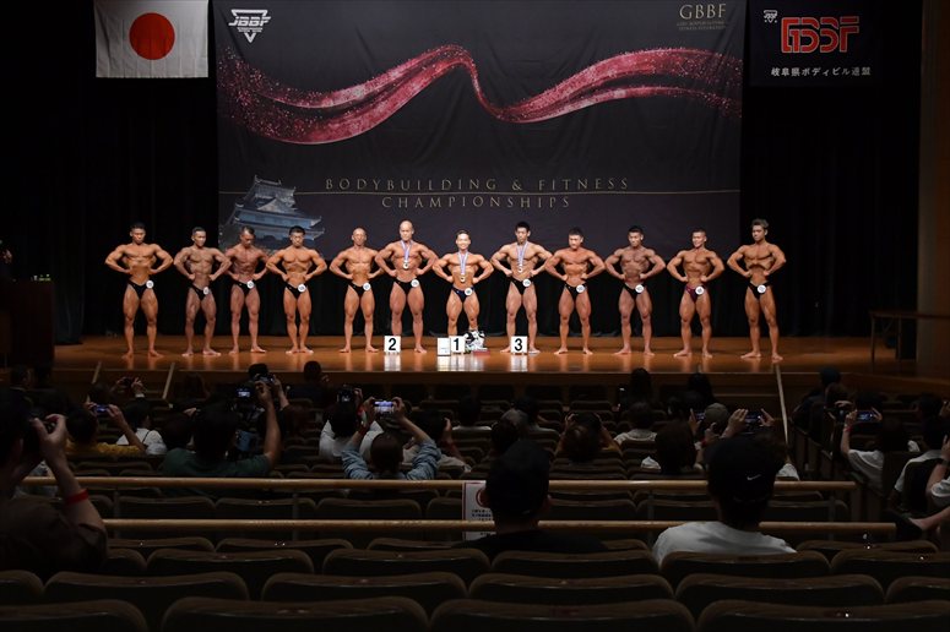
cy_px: 316
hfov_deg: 30.5
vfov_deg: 20.6
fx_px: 1741
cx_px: 475
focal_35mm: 66
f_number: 5.6
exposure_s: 1/400
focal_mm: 44
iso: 4000
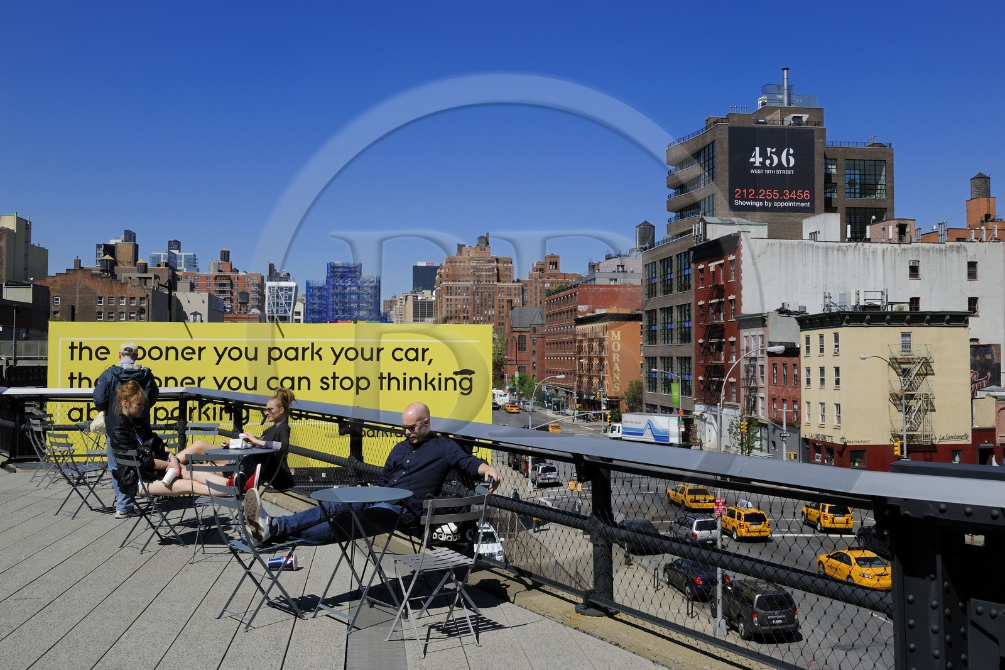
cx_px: 502
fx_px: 893
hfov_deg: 58.7
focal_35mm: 32
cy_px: 335
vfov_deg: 41.1
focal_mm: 32
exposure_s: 1/200
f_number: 14
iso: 200
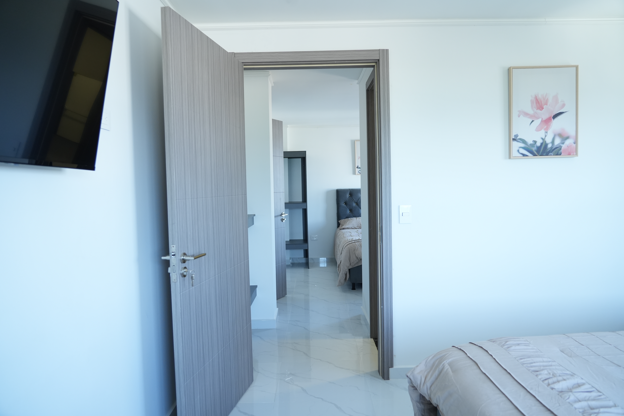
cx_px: 312
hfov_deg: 73.7
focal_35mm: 24
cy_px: 208
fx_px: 416
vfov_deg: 53.1
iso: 1000
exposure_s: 1/125
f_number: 4
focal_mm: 24
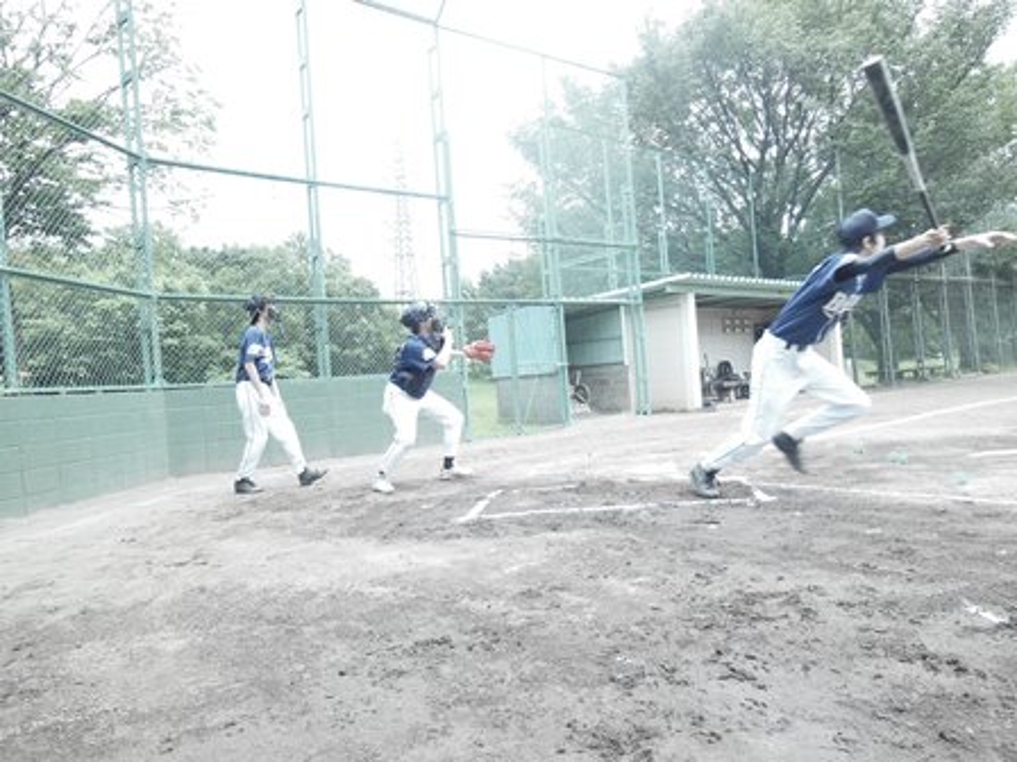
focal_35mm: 25
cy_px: 381
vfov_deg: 54.9
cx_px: 508
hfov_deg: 69.4
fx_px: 734
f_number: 3.5
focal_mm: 4.5
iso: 125
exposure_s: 1/200
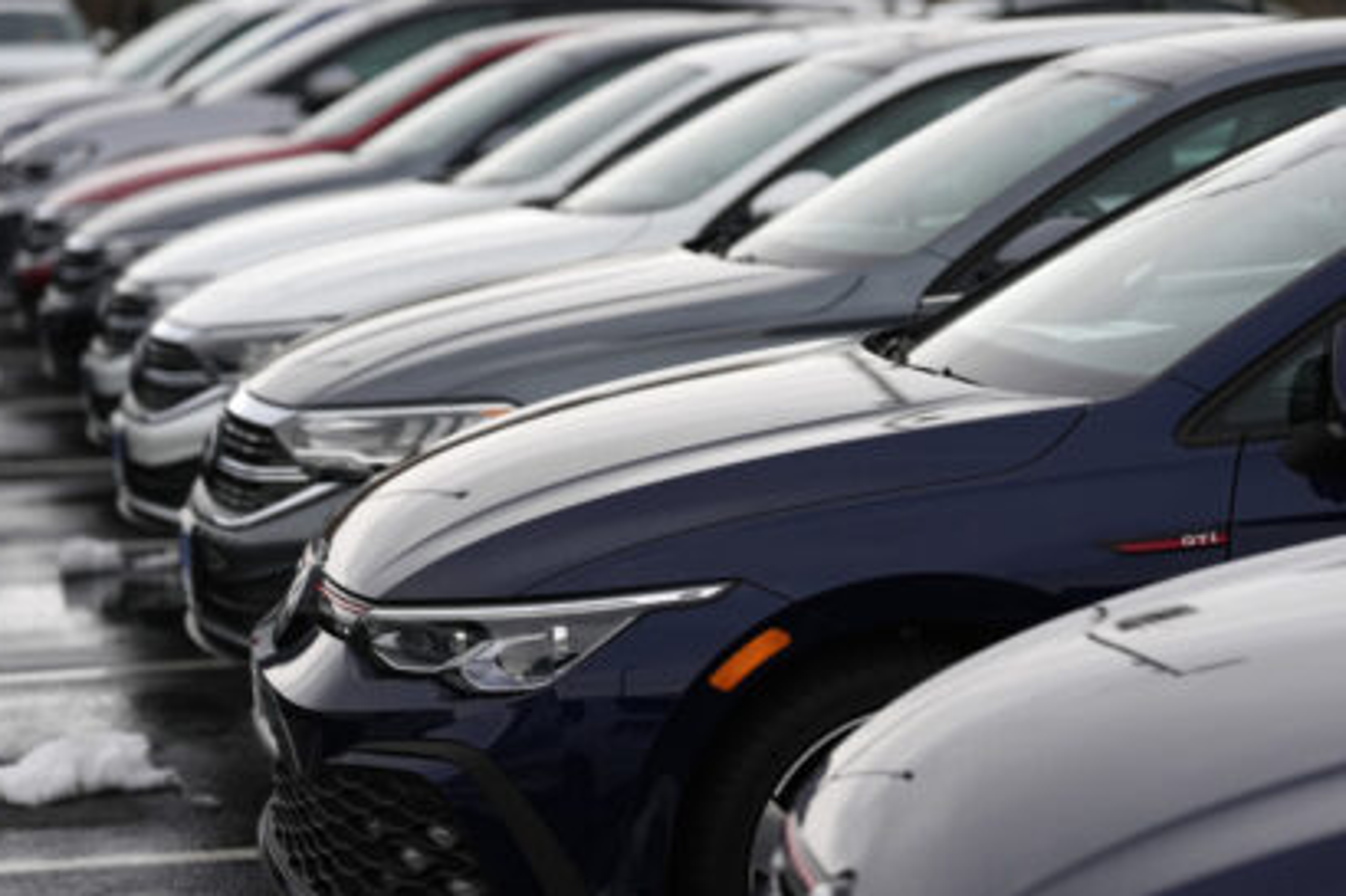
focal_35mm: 120
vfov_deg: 11.4
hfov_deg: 17.1
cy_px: 446
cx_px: 670
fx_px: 4485
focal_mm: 117
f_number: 3.2
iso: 400
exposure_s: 1/640
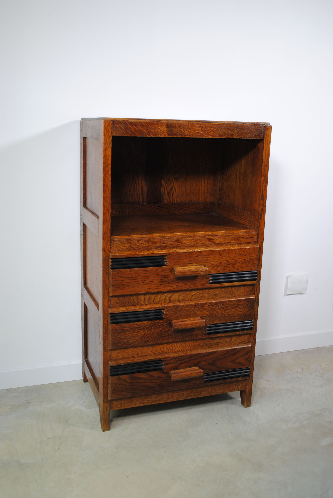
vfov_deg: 53.1
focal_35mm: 36
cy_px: 249
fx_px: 498
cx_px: 166
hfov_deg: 37.0
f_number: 4.5
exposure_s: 1/20
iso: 100
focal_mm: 24
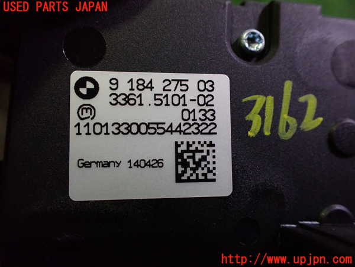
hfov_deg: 60.0
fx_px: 308
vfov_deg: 46.8
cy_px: 134
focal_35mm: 30
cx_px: 178
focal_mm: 5.4
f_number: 2.3
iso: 800
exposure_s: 1/125
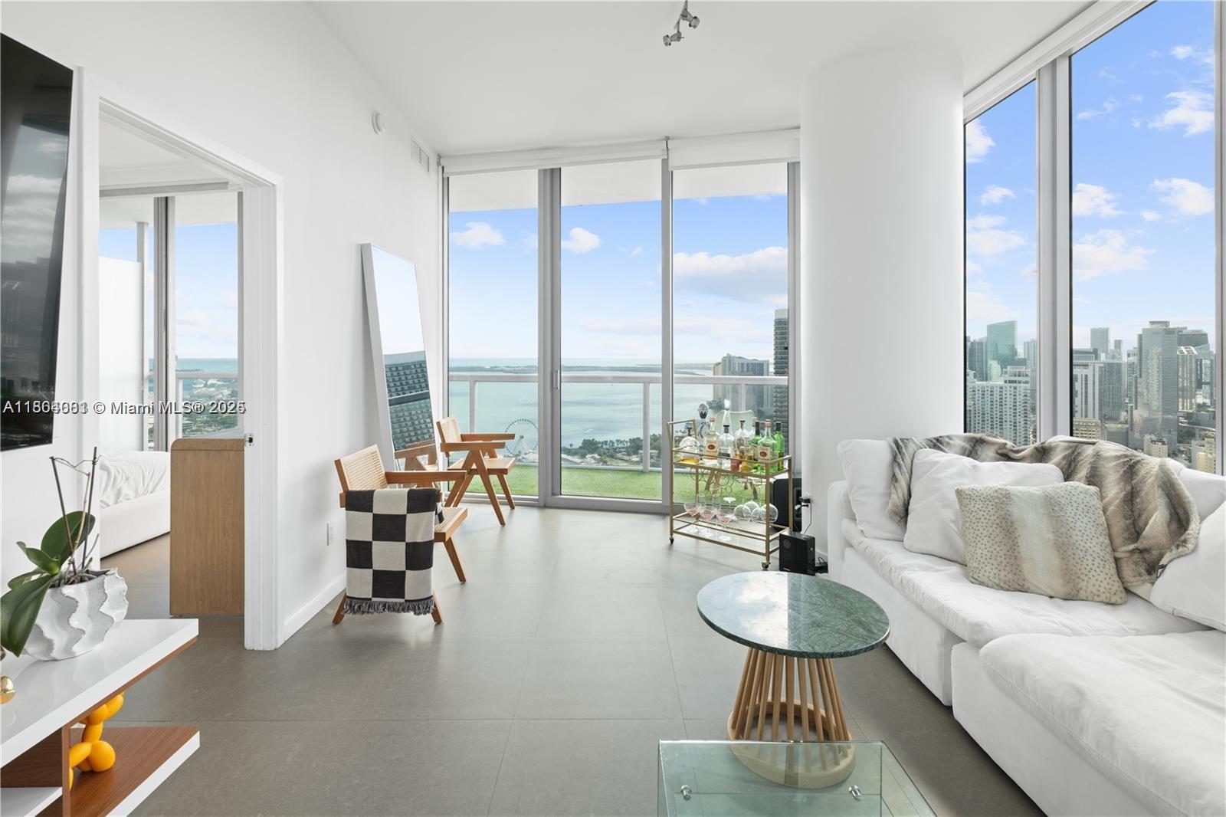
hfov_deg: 96.7
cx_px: 613
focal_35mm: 16
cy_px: 408
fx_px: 545
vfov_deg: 73.7
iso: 200
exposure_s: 1/20
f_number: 10
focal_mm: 16
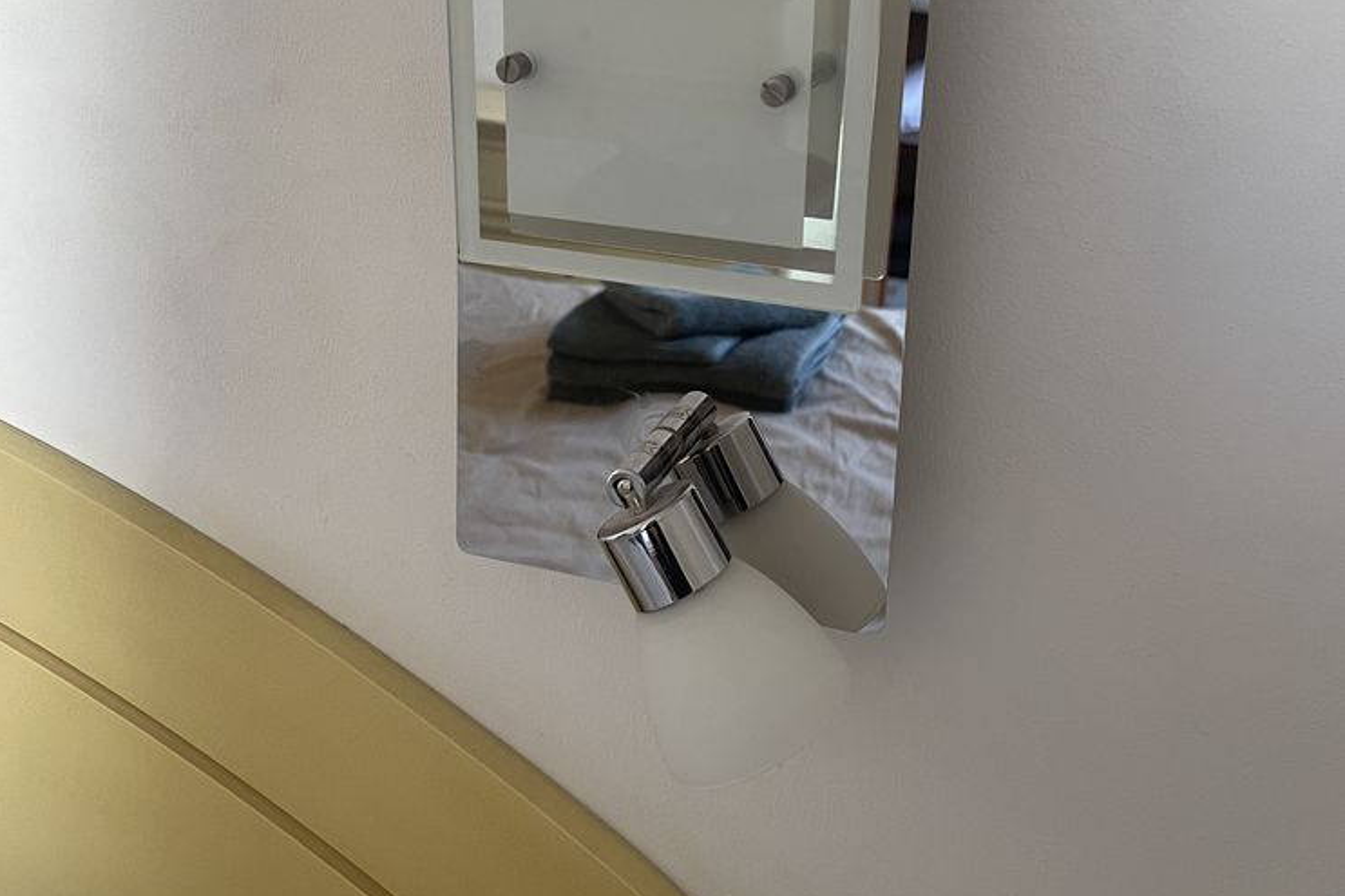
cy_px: 201
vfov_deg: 36.7
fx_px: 1307
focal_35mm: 35
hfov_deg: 54.4
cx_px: 672
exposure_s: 1/83
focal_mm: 5.1
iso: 125
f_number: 1.6
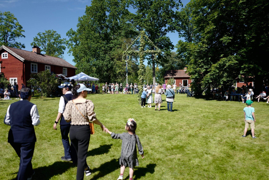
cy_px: 90
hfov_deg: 65.5
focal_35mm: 28
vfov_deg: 46.4
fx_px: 209
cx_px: 134
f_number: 1.7
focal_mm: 28
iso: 100
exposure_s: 1/4000
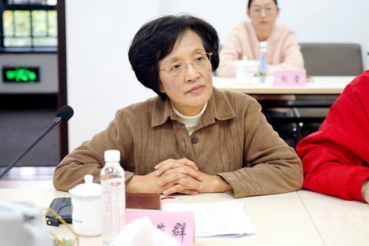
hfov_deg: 27.7
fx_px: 748
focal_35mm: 73
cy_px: 123
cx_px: 184
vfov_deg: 18.7
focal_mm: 73
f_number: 4
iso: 800
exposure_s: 1/80
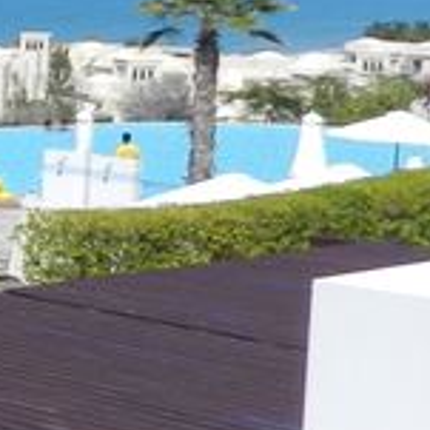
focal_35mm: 138
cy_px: 108
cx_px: -840
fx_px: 1939
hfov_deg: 9.8
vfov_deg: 12.6
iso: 160
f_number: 4.5
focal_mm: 4
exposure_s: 1/1000
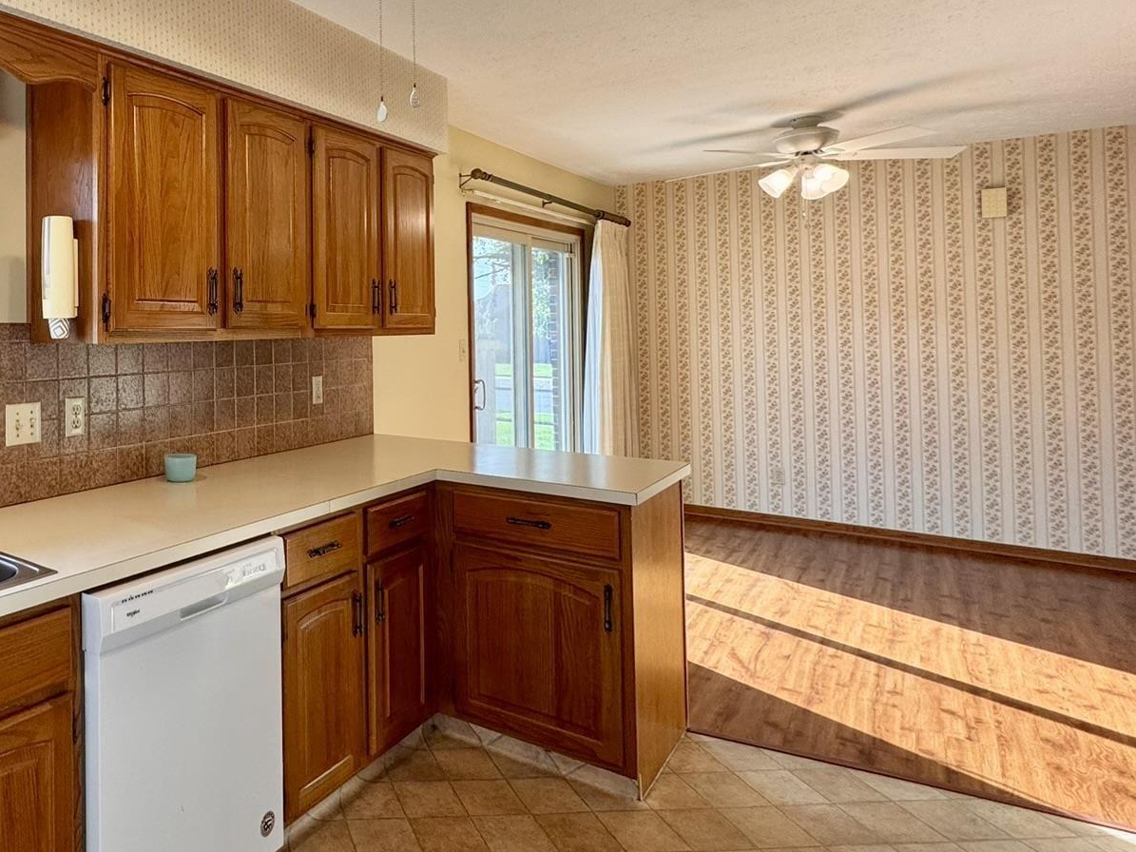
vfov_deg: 55.7
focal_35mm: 24
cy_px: 288
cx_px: 206
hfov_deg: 64.4
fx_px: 788
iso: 100
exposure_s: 1/120
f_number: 2.2
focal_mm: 2.22
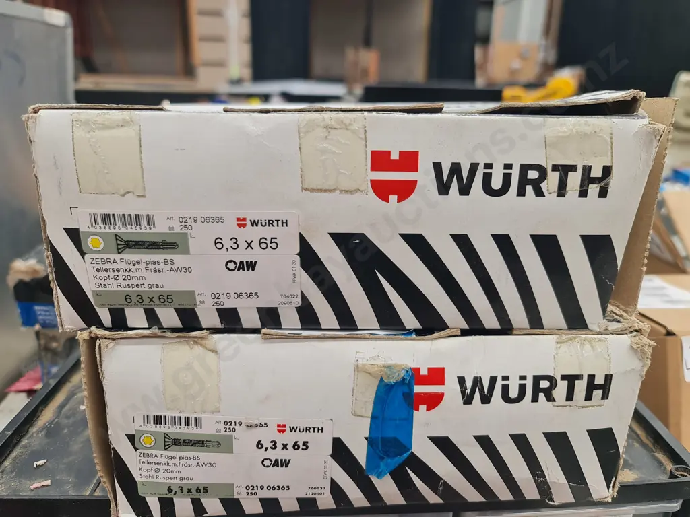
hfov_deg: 69.4
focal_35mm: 25
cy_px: 258
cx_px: 345
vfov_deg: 54.9
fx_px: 498
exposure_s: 1/120
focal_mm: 7
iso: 50
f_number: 1.8
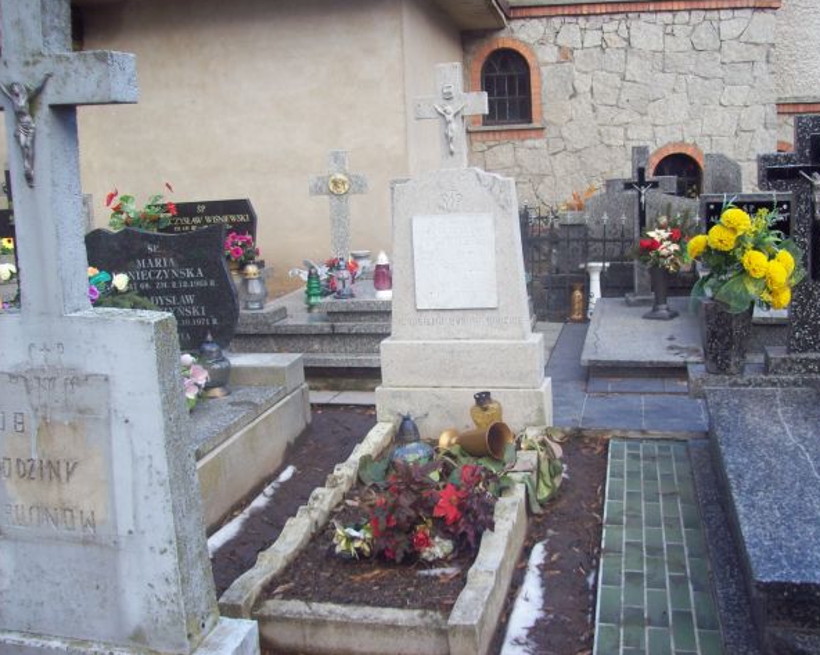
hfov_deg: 47.9
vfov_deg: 39.1
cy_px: 325
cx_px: 440
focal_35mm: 38
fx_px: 922
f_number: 2.7
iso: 80
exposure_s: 1/80
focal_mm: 6
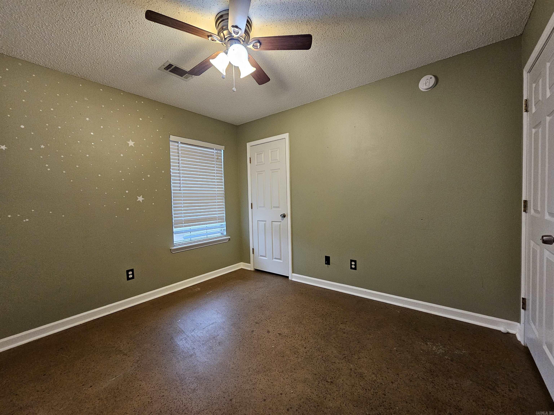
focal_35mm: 13
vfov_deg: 89.9
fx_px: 208
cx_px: 277
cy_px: 208
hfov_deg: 106.2
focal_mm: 2.2
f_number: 2.2
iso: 400
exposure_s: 1/60
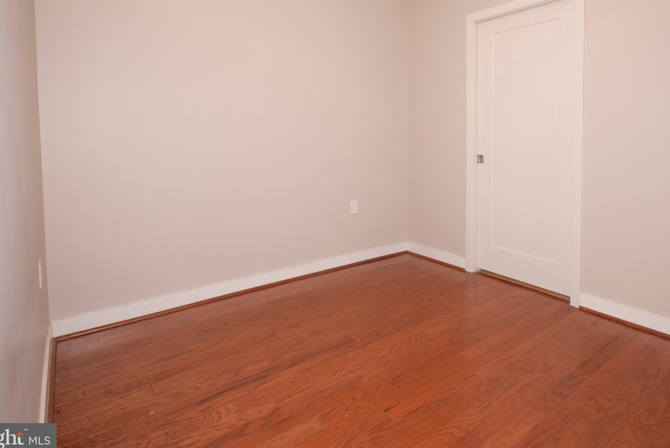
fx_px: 373
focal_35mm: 20
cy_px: 156
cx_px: 407
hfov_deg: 82.8
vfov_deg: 60.9
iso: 200
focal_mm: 10
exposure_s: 1/15
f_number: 6.3
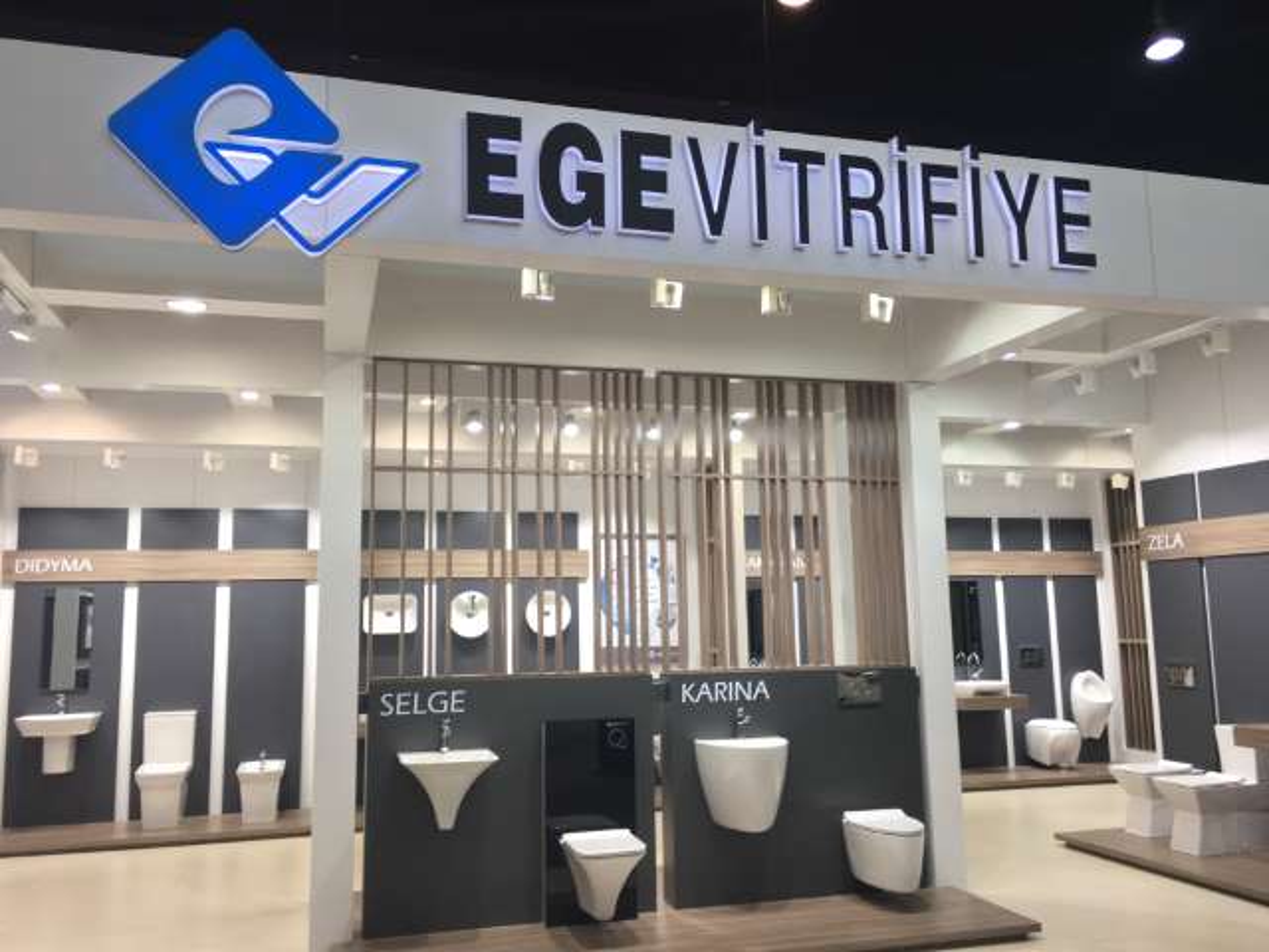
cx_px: 634
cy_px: 476
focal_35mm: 29
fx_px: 1063
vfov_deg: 48.2
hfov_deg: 61.7
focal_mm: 4.15
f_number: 2.2
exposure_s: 1/50
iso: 25
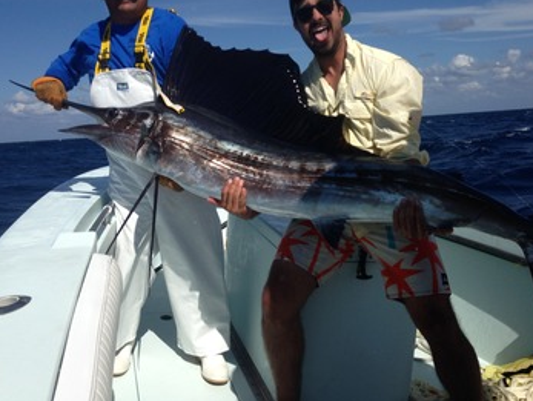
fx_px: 586
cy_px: 174
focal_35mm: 38
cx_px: 270
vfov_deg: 37.7
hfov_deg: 48.9
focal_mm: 4.12
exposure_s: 1/3012
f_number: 2.4
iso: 50
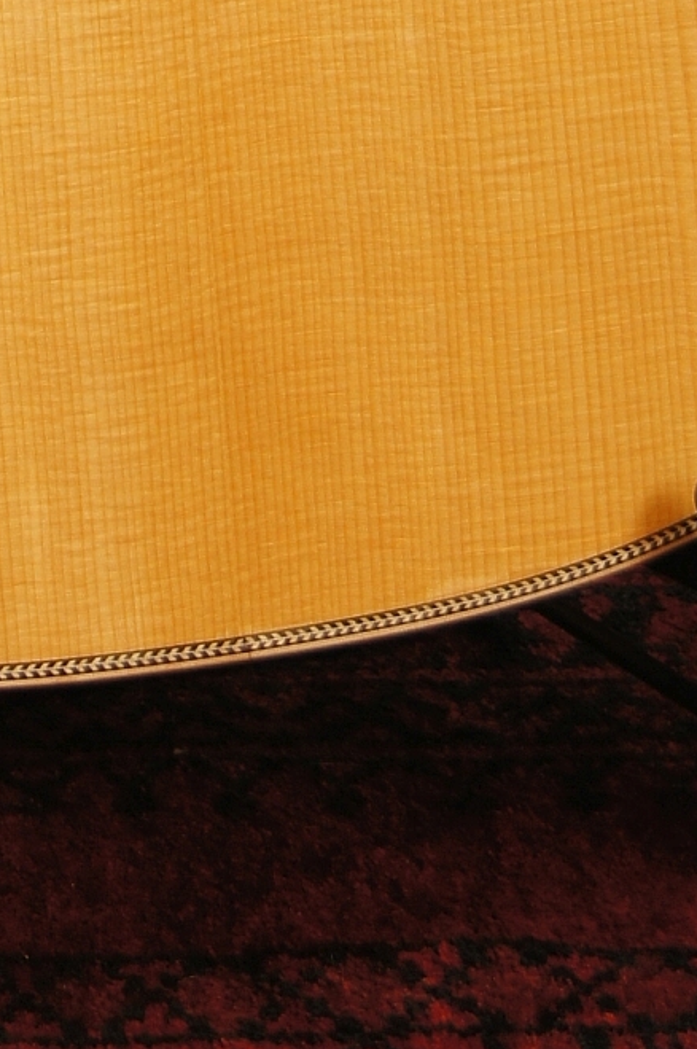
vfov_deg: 8.1
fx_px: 7154
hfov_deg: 5.6
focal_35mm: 246
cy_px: -735
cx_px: 32
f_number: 5.6
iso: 100
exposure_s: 1/5
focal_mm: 45
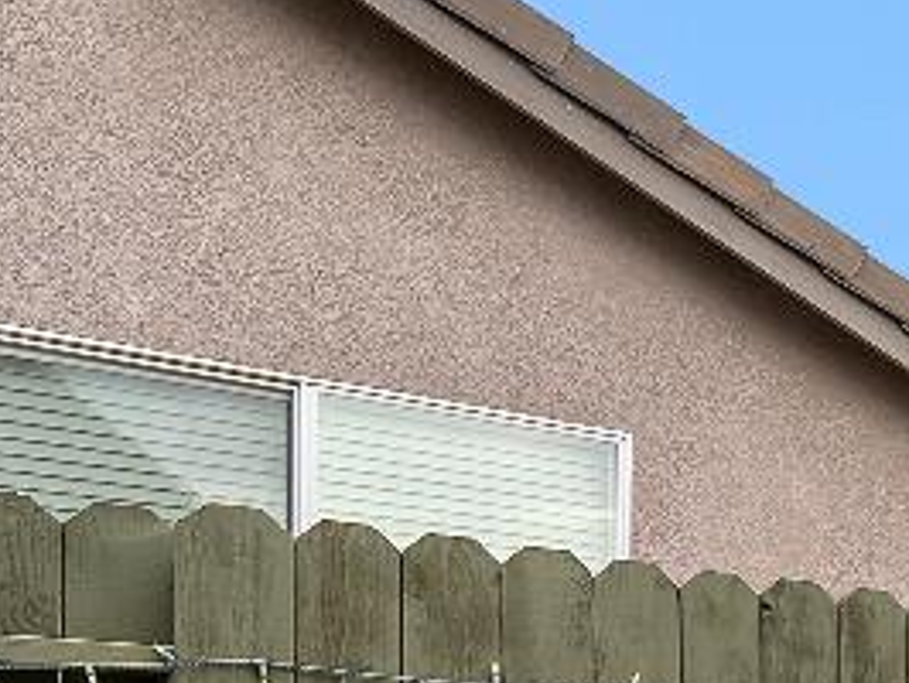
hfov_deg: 20.6
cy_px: 878
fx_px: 1708
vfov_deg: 20.7
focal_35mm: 65
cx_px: 1647
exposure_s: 1/80
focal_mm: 12
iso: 100
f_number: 4.5
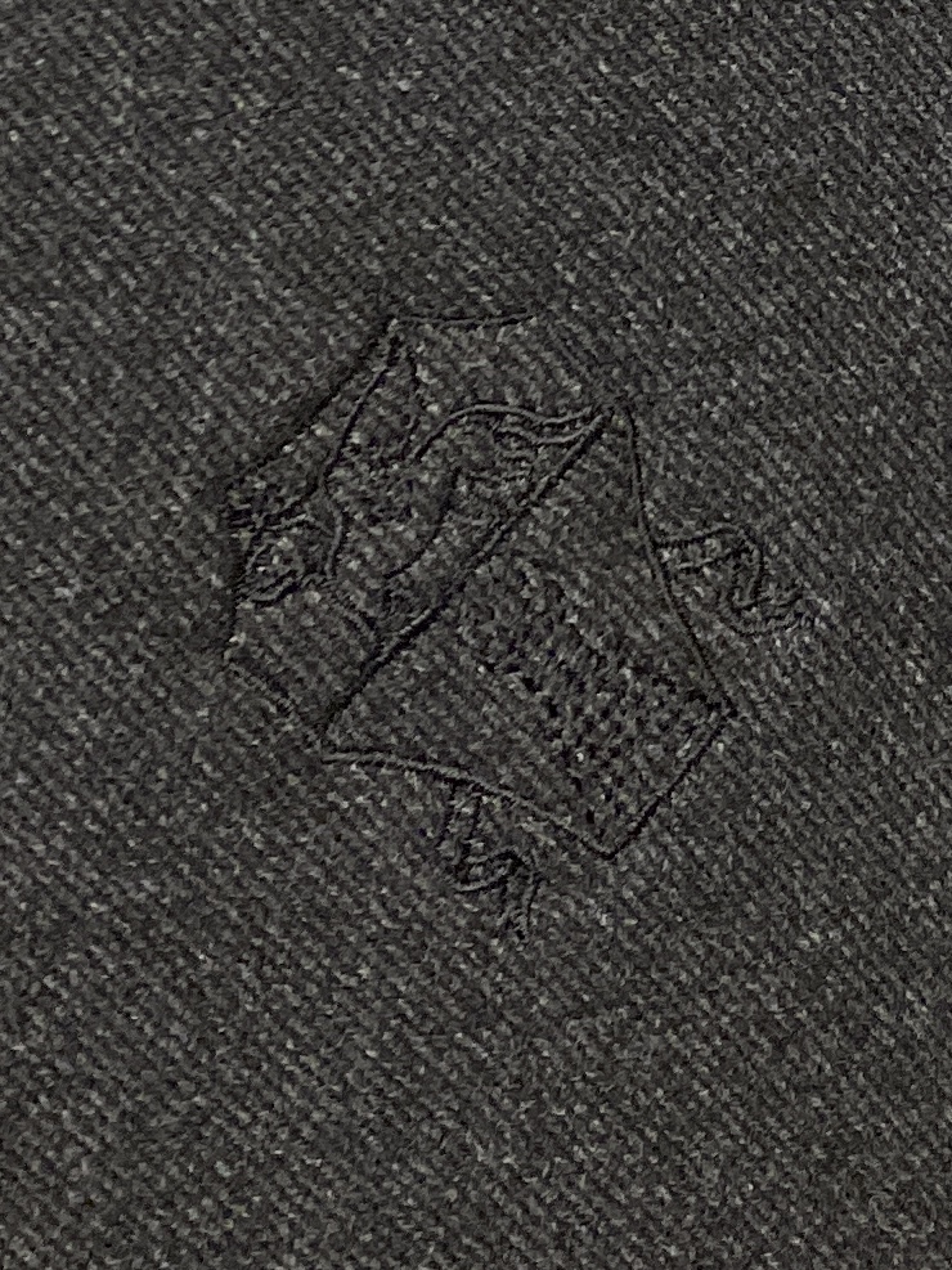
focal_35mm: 26
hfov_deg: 53.1
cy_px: 635
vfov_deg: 67.3
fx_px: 954
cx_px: 476
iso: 125
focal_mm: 4.25
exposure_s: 1/112
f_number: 1.8
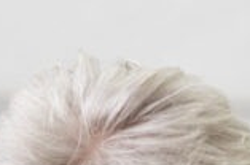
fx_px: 2266
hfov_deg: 6.2
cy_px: 410
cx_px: -126
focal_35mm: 327
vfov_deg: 4.1
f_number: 1.8
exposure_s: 1/200
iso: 200
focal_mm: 50
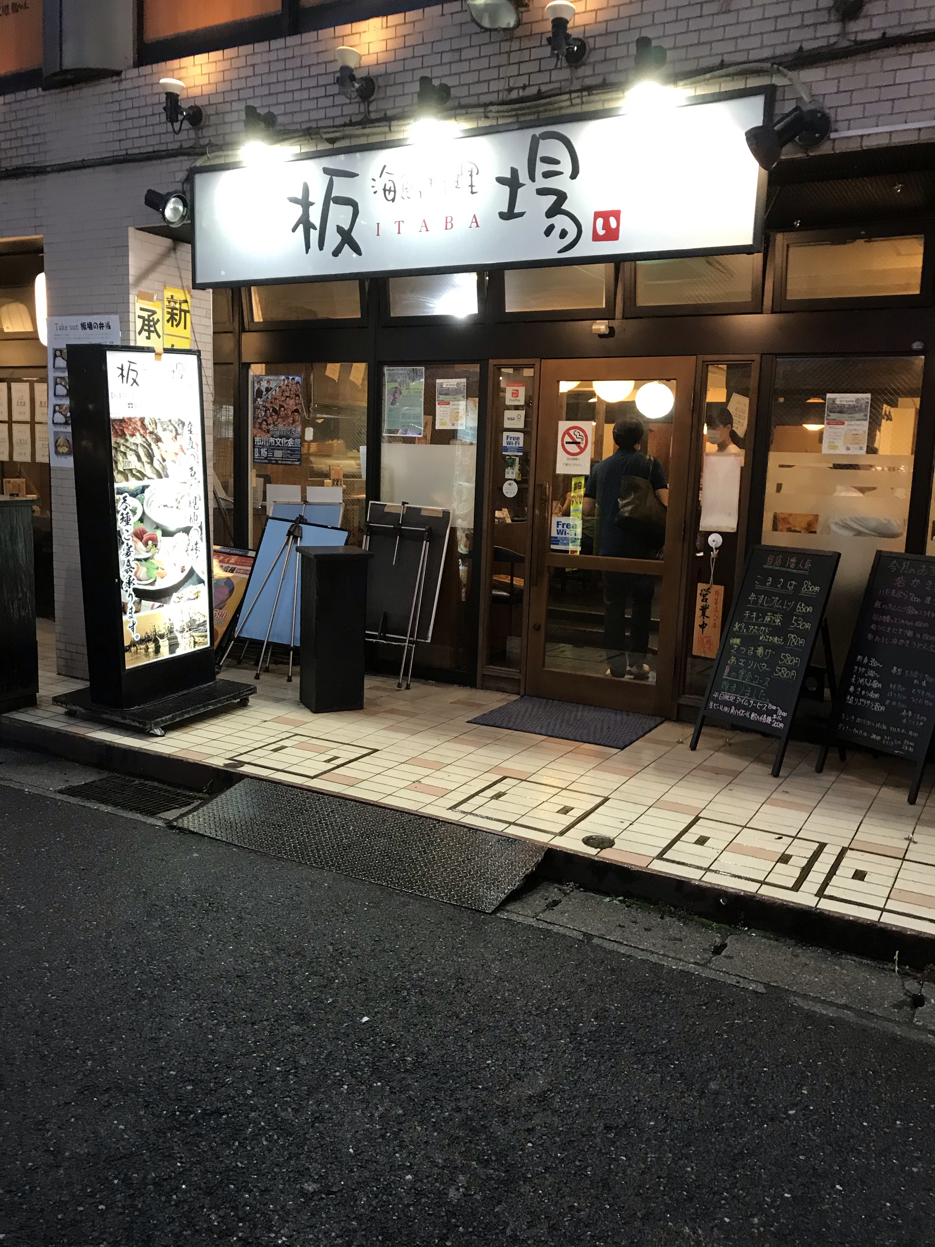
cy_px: 624
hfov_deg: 49.7
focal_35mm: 28
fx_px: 1008
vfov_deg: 63.4
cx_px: 468
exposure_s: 1/17
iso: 64
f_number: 1.8
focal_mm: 3.99
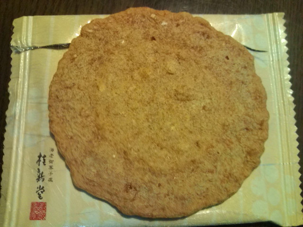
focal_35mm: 32
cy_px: 114
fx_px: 280
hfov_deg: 56.8
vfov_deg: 44.2
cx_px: 152
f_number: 2.8
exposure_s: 1/9.3
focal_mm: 3.3
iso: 102
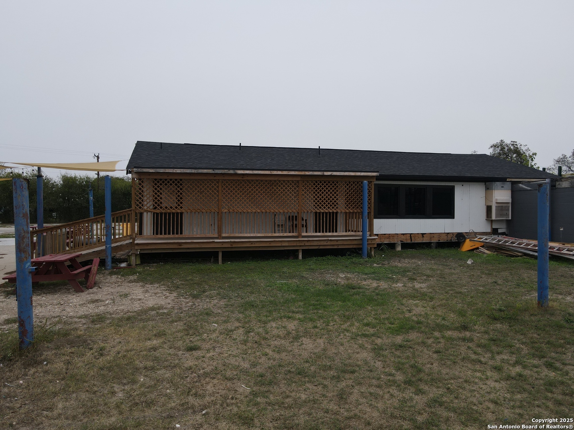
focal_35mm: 24
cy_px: 215
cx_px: 287
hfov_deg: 71.6
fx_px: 398
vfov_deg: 56.8
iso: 100
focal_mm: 4.5
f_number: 2.8
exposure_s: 1/320
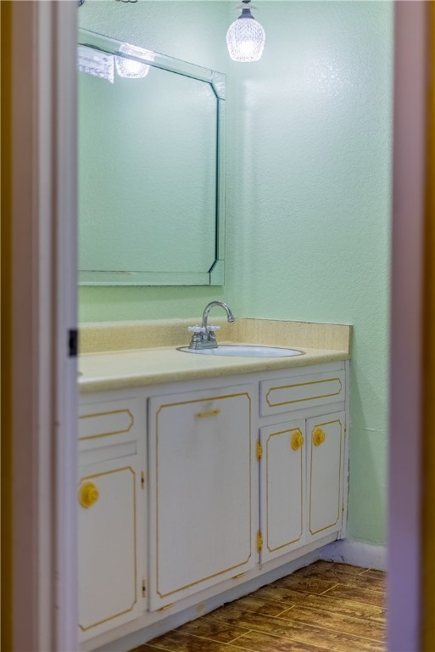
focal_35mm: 50
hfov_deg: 27.0
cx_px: 218
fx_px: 905
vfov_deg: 39.6
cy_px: 326
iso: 500
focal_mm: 50
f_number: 1.8
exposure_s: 1/4000
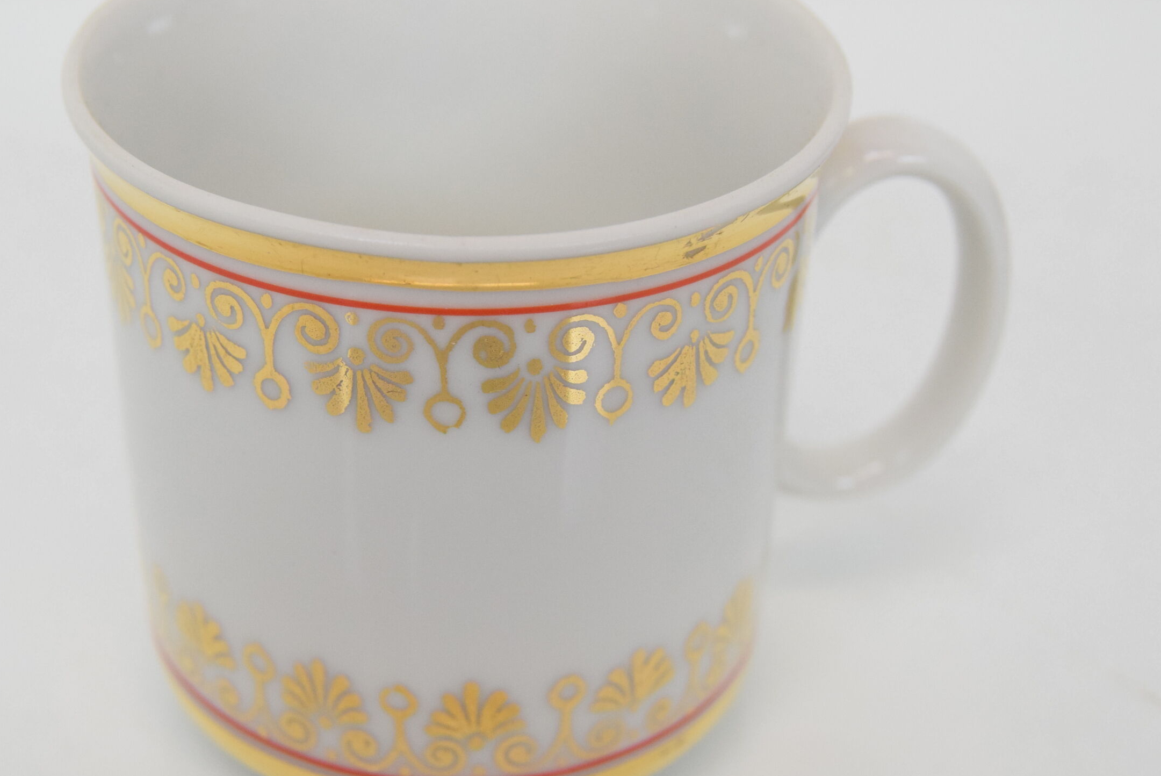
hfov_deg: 27.7
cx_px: 452
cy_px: 371
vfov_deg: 18.8
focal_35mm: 73
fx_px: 2346
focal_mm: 35
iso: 1600
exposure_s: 1/200
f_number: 7.1
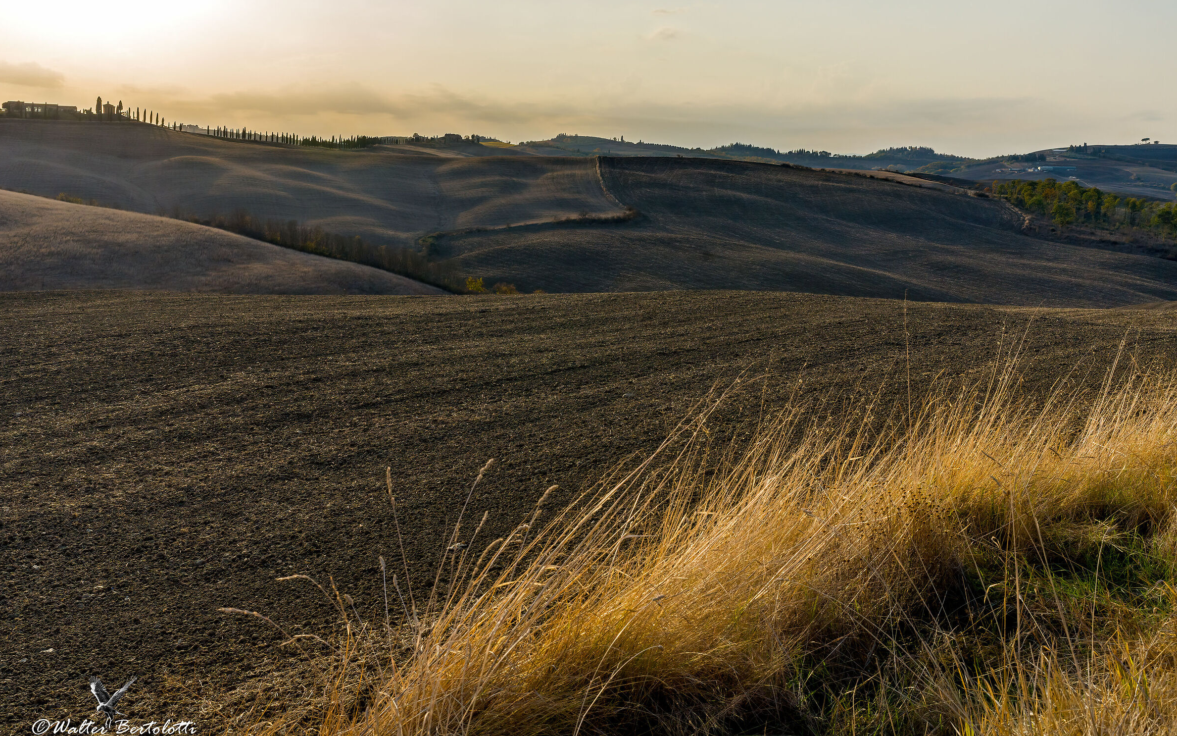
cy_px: 361
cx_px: 584
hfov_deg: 54.0
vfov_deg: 35.3
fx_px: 1155
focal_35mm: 36
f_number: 11
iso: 320
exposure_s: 1/500
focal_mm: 35
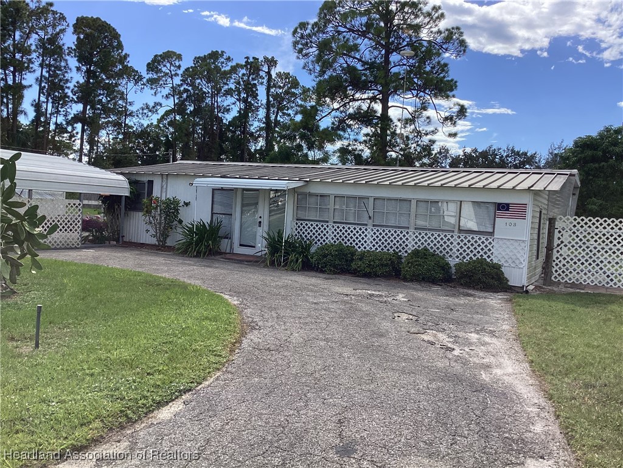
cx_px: 312
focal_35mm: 31
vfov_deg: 45.4
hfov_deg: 58.4
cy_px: 234
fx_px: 558
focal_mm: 3.3
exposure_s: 1/1508
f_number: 2.4
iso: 25
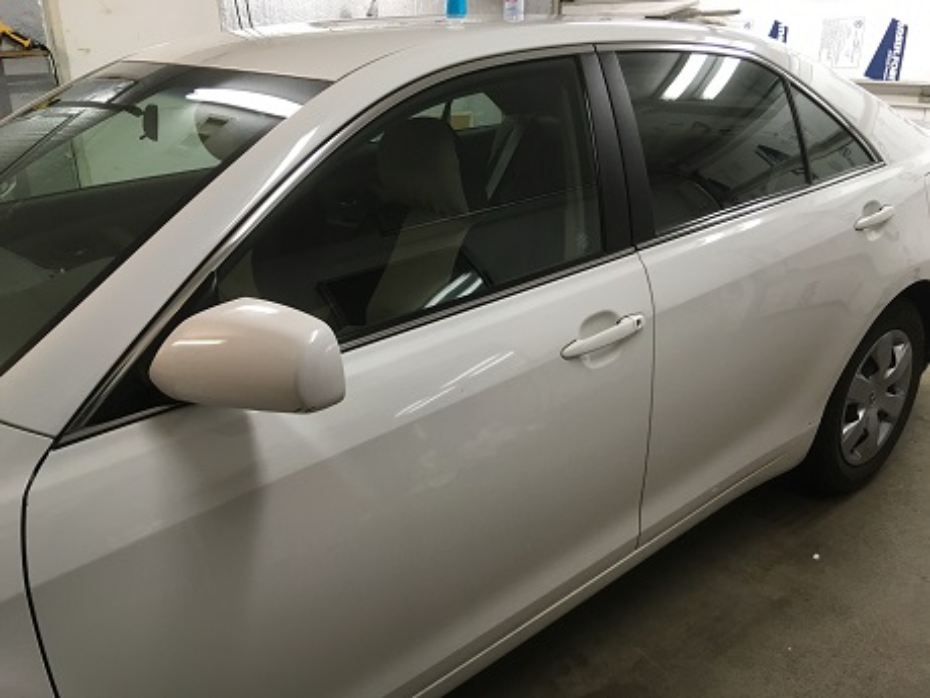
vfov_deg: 48.2
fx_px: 779
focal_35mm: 29
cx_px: 465
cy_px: 349
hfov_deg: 61.7
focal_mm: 4.15
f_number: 2.2
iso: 40
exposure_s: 1/30
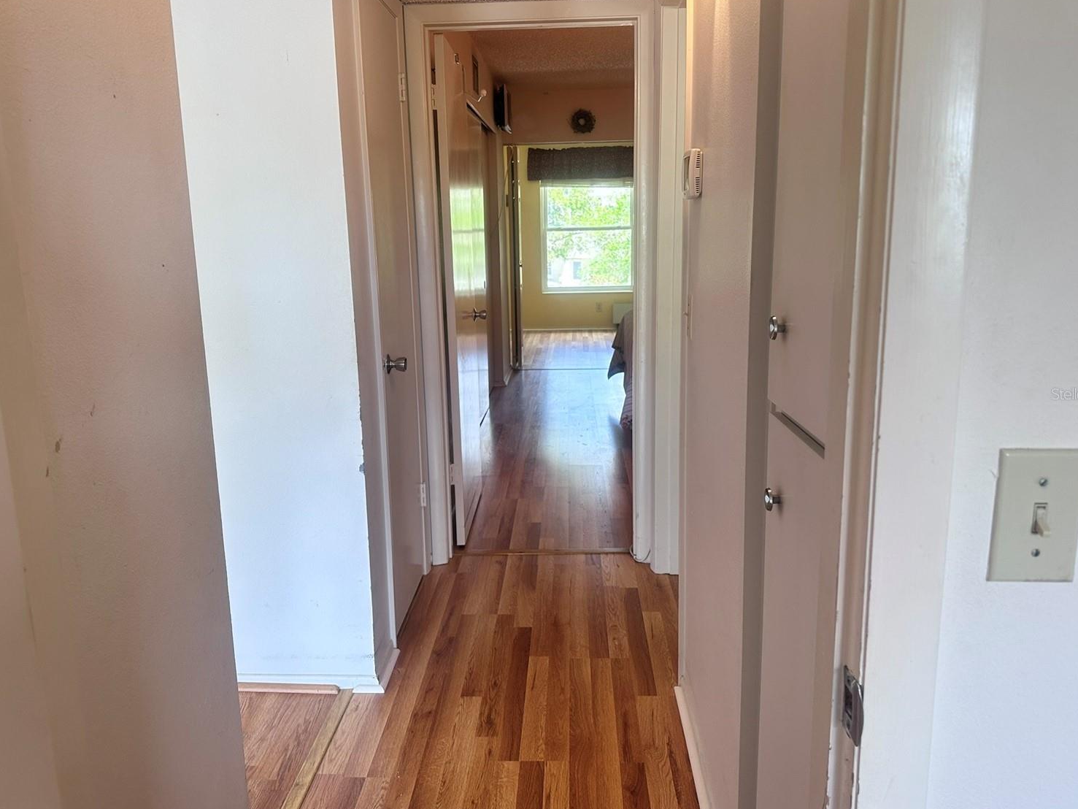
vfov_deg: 53.1
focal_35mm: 26
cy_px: 394
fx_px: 810
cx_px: 536
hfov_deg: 67.3
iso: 125
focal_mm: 6.86
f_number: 1.78
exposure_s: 1/60
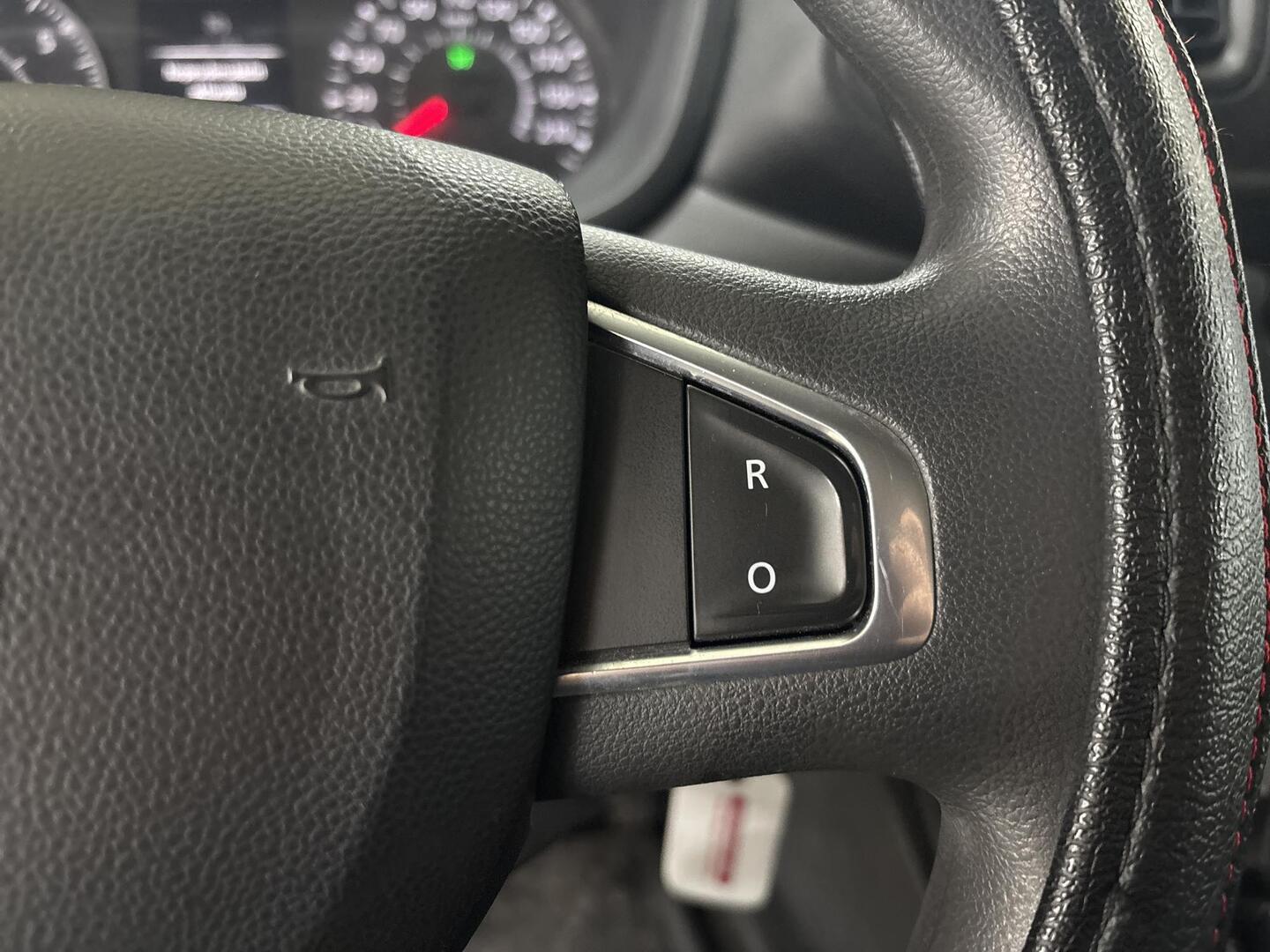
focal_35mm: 26
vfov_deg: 53.1
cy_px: 476
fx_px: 954
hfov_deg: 67.3
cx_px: 635
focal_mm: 5.96
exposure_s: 1/25
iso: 640
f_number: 1.6
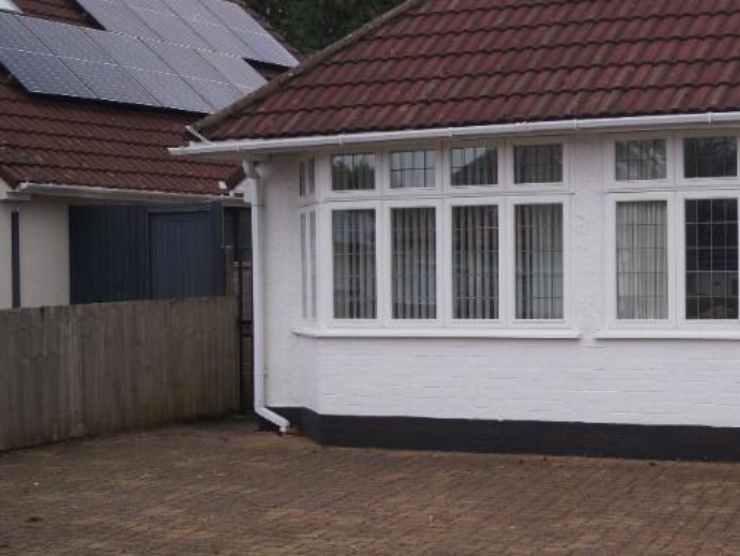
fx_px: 1497
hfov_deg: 26.4
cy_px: 312
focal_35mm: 70
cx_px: 733
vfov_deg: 21.0
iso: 100
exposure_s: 1/200
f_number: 4
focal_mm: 24
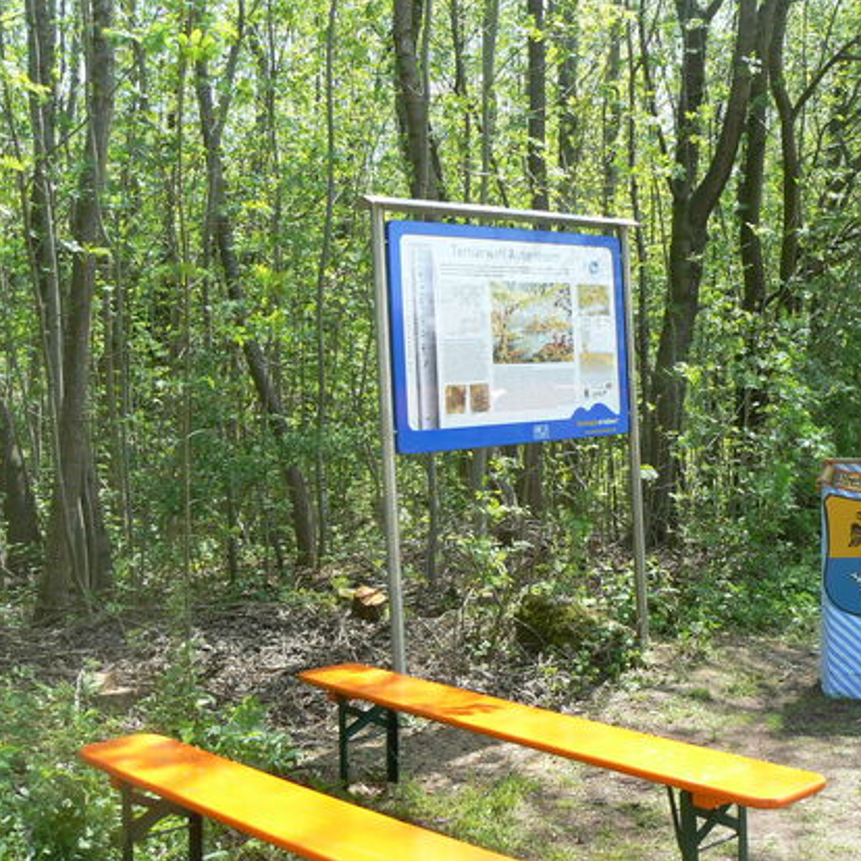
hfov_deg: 38.8
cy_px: 435
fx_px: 1210
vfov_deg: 39.2
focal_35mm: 43
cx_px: 557
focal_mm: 6
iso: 80
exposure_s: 1/125
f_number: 5.6
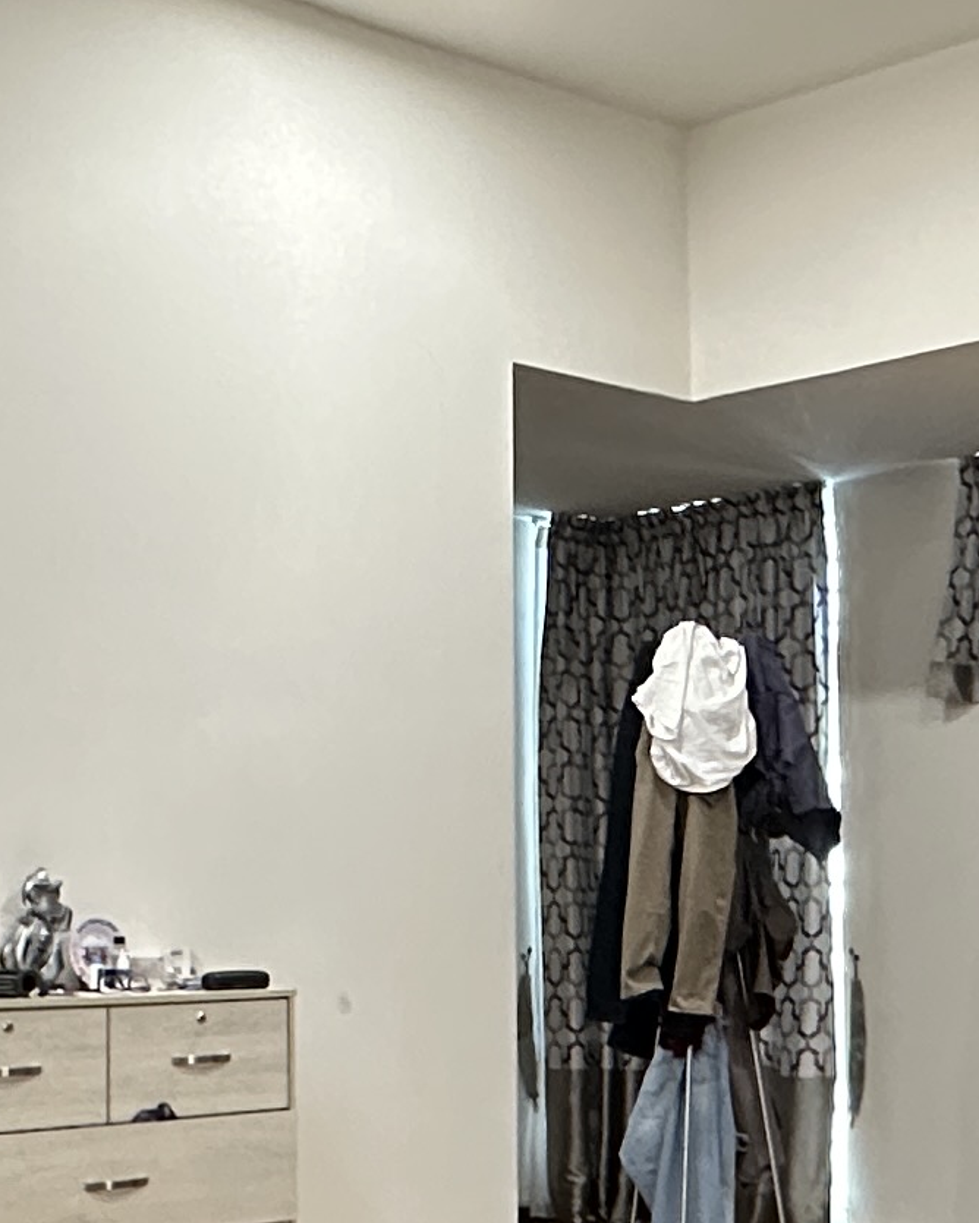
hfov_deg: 23.1
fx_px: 2390
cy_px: 791
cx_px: 547
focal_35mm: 66
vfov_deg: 28.6
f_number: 2.2
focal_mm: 2.22
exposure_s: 1/50
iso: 500
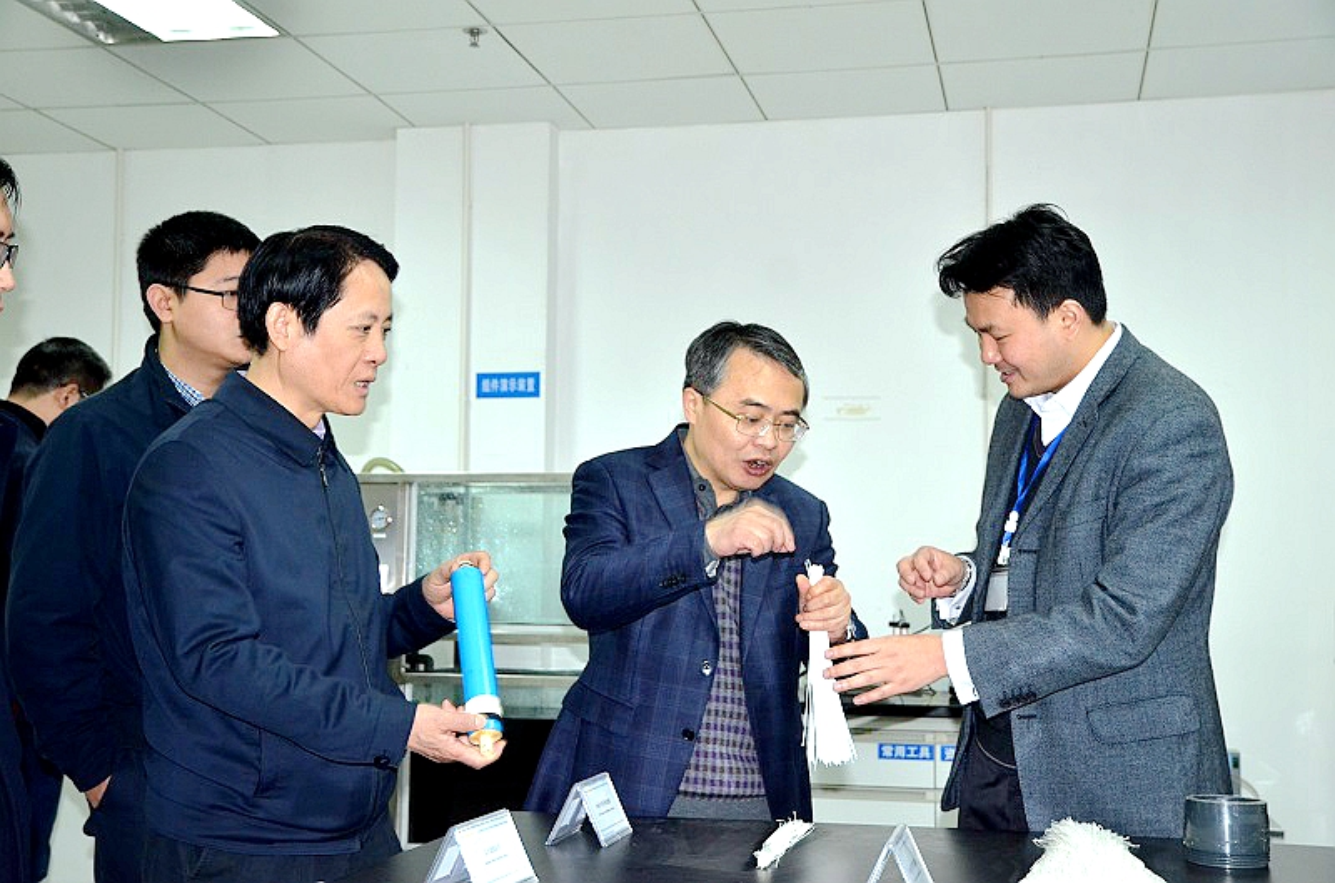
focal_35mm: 46
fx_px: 1720
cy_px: 442
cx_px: 668
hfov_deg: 42.4
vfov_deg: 28.8
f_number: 5
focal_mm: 31
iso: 800
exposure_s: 1/60
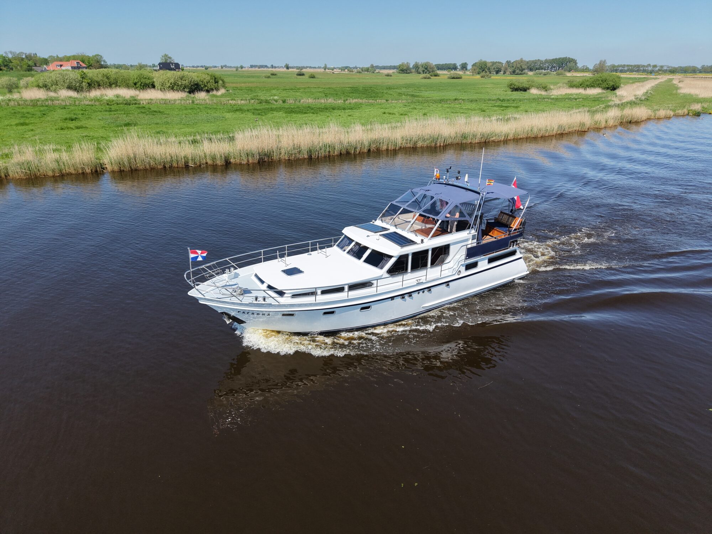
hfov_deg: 71.6
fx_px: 494
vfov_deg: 56.8
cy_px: 267
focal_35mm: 24
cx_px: 356
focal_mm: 8.67
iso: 300
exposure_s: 1/725
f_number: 1.8
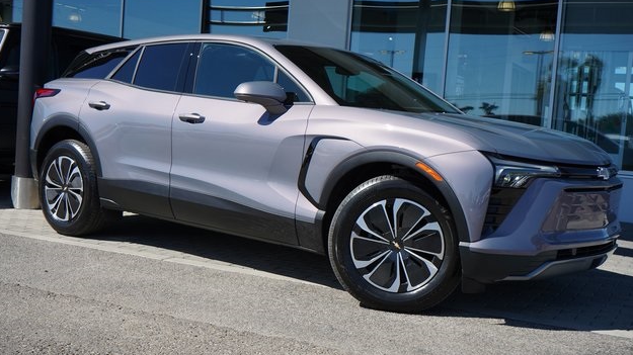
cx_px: 318
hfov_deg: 46.4
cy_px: 186
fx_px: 738
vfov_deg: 27.1
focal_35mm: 44
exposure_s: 1/2000
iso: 1000
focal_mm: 41
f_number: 8
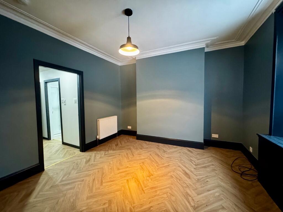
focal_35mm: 14
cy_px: 106
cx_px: 142
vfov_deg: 85.7
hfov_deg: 102.1
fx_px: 114
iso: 1250
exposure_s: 1/33
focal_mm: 2.22
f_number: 2.2
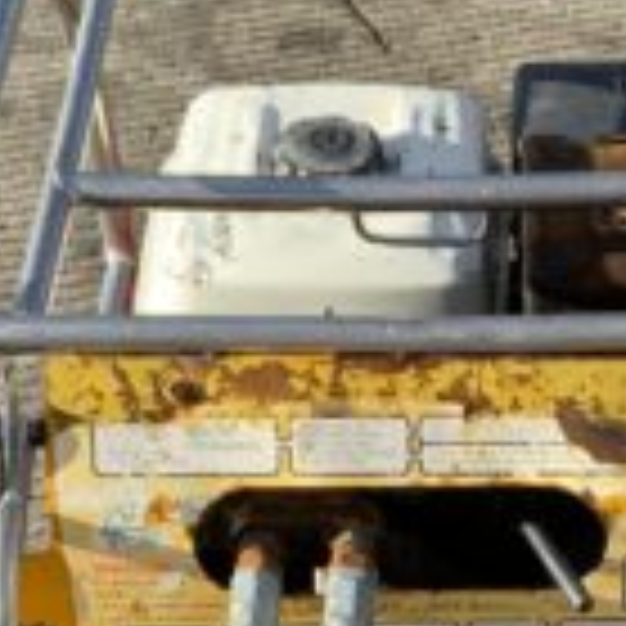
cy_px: 658
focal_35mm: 118
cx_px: 712
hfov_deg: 14.4
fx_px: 2414
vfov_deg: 14.5
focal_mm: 3
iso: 16
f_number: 1.8
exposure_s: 1/759
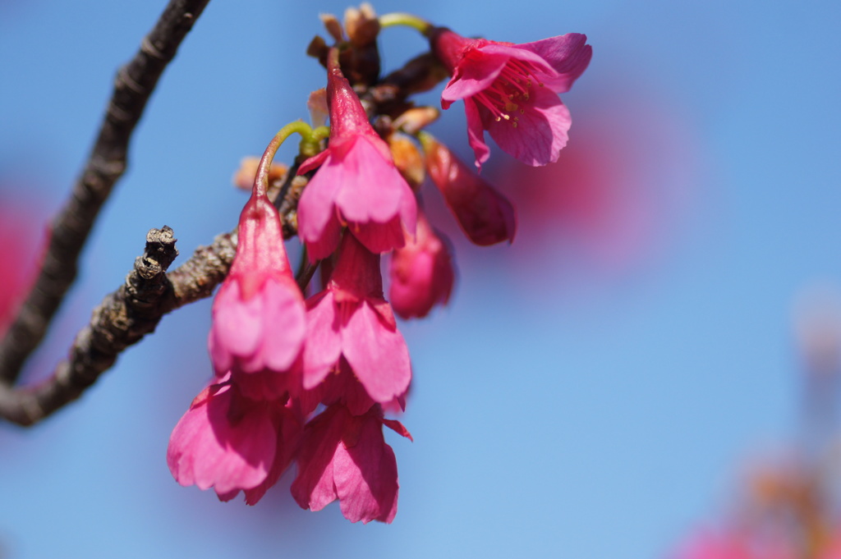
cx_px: 420
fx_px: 3676
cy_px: 280
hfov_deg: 13.1
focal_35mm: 158
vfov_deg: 8.7
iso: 200
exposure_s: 1/3200
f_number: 2.8
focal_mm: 105
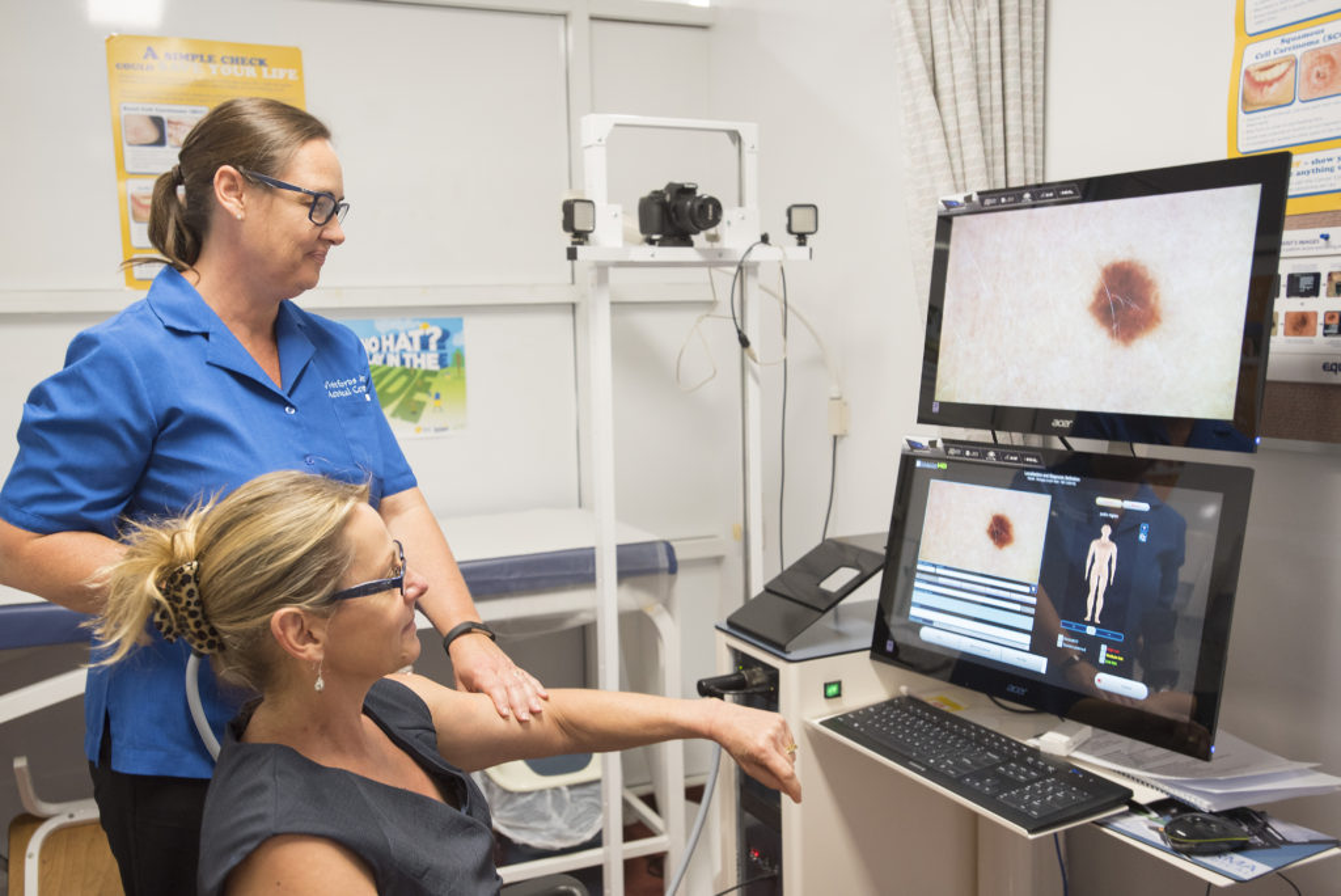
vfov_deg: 41.2
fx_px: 1193
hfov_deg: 58.7
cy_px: 448
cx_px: 670
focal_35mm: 32
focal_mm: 32
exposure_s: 1/60
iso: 800
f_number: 4
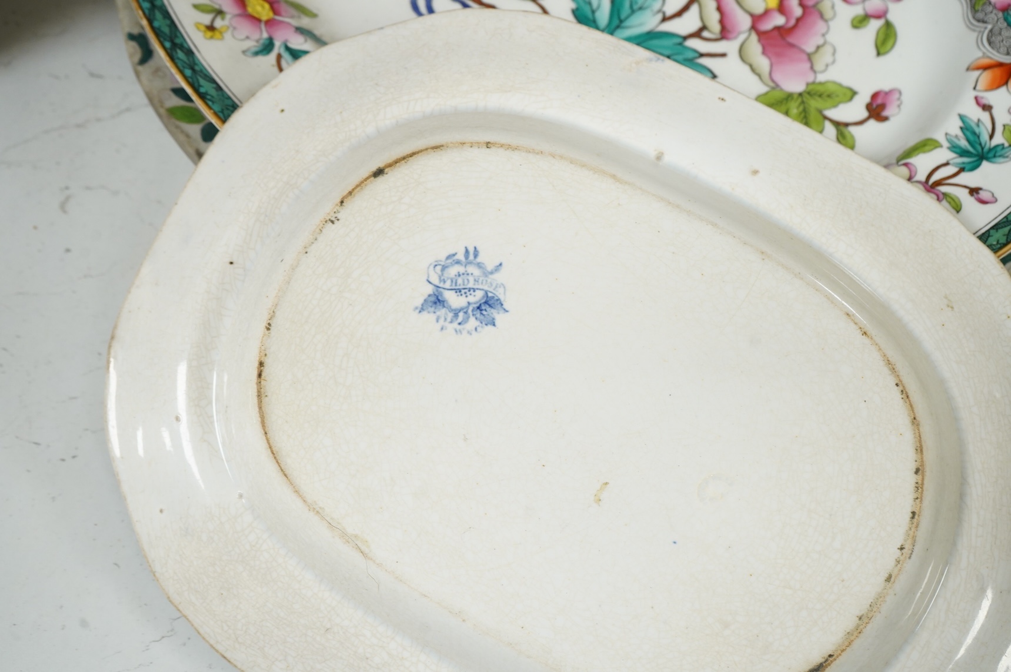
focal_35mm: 49
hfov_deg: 40.4
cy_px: 336
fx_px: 1375
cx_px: 506
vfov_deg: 27.5
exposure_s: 1/80
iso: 2500
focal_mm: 49
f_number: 7.1
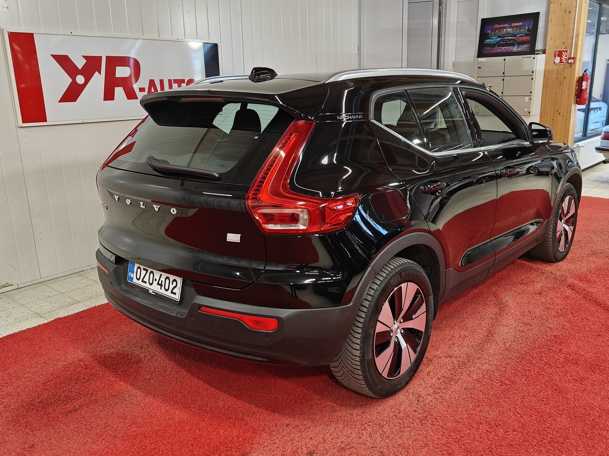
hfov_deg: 58.4
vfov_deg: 45.4
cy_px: 228
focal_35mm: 31
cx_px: 304
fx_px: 545
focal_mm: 5.59
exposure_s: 1/56
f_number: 1.8
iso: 100
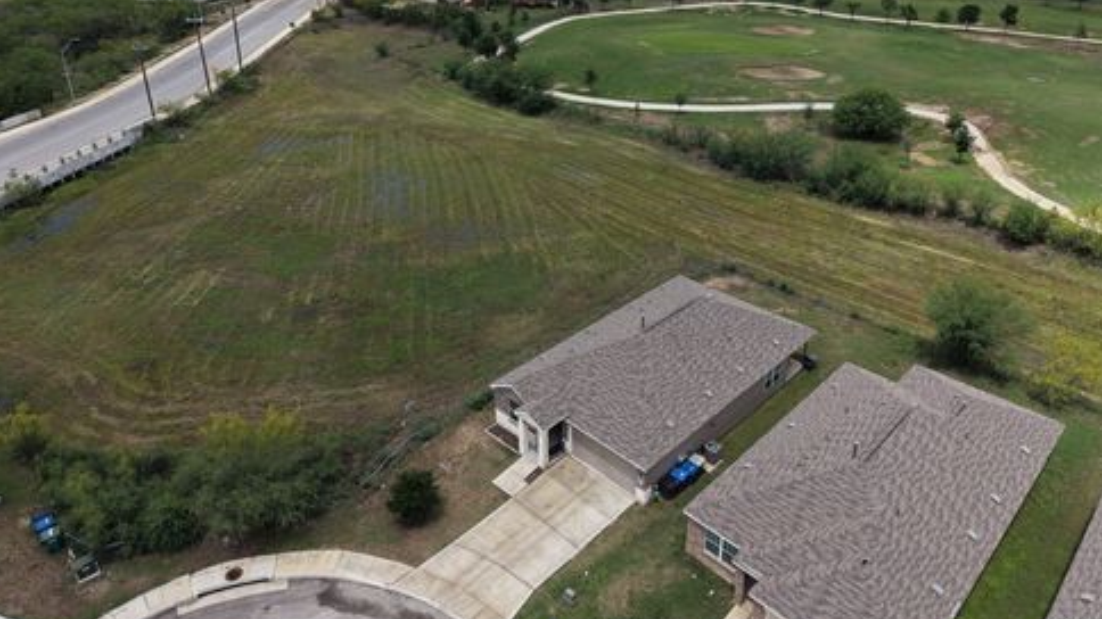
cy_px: 206
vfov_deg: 42.3
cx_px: 558
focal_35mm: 27
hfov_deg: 69.9
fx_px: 789
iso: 200
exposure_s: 1/5000
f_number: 1.8
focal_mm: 8.67
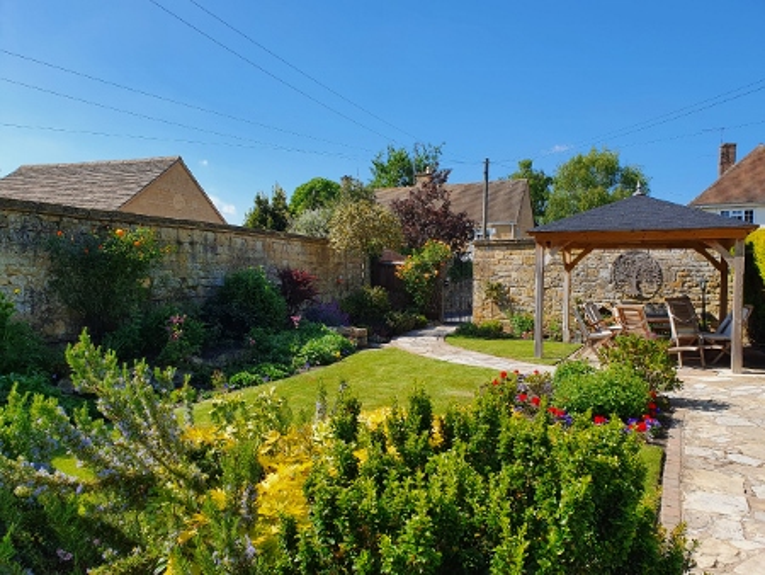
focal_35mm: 26
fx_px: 575
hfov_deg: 67.3
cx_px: 382
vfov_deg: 53.1
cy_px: 288
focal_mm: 4.32
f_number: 2.4
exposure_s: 1/1072
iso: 50
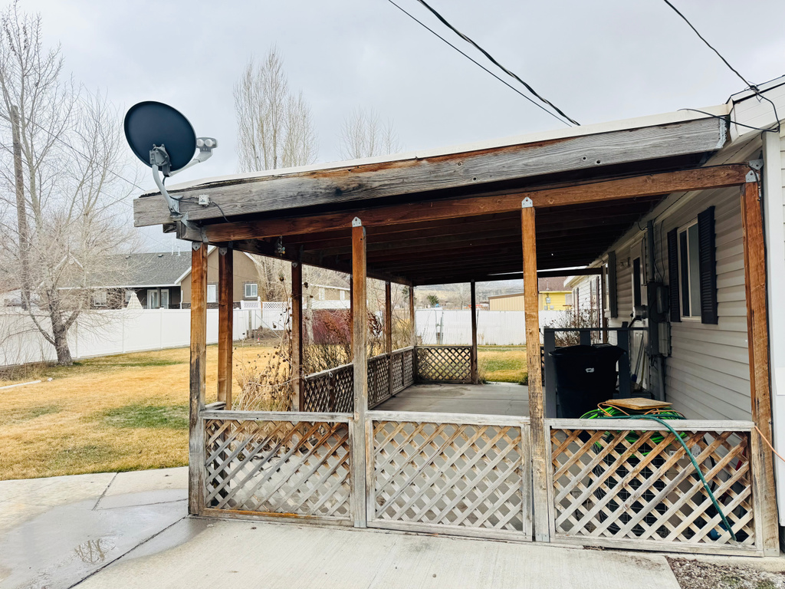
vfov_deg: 56.8
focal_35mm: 24
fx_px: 544
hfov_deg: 71.6
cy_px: 294
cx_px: 392
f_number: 1.78
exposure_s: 1/1366
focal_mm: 6.76
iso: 80
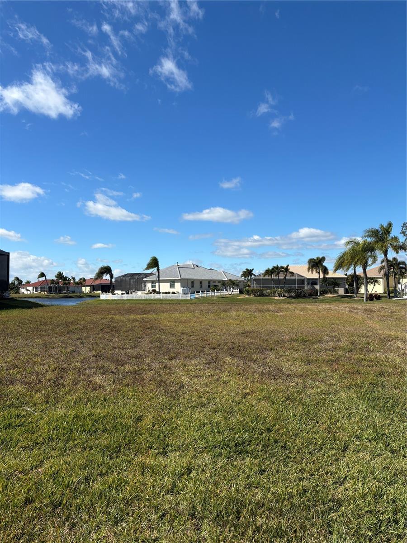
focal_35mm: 26
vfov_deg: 67.3
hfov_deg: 53.1
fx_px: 408
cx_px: 204
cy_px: 272
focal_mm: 5.96
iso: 50
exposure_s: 1/4255
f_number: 1.6
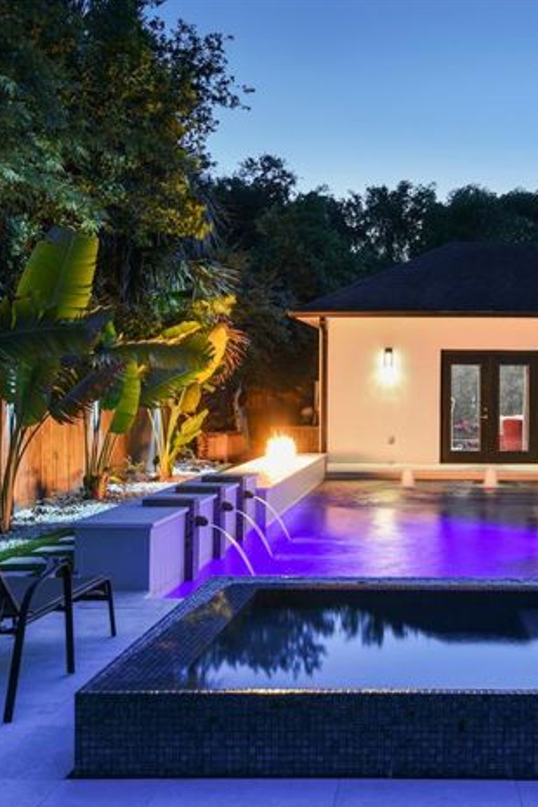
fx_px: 1054
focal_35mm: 47
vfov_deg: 41.9
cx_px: 421
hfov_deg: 28.1
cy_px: 404
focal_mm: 31
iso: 320
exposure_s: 2.5
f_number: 8
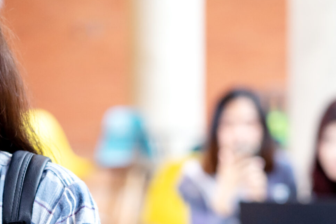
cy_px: 142
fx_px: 2100
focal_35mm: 225
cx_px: 69
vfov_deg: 6.1
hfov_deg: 9.1
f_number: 3.5
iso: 500
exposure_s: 1/60
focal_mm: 85
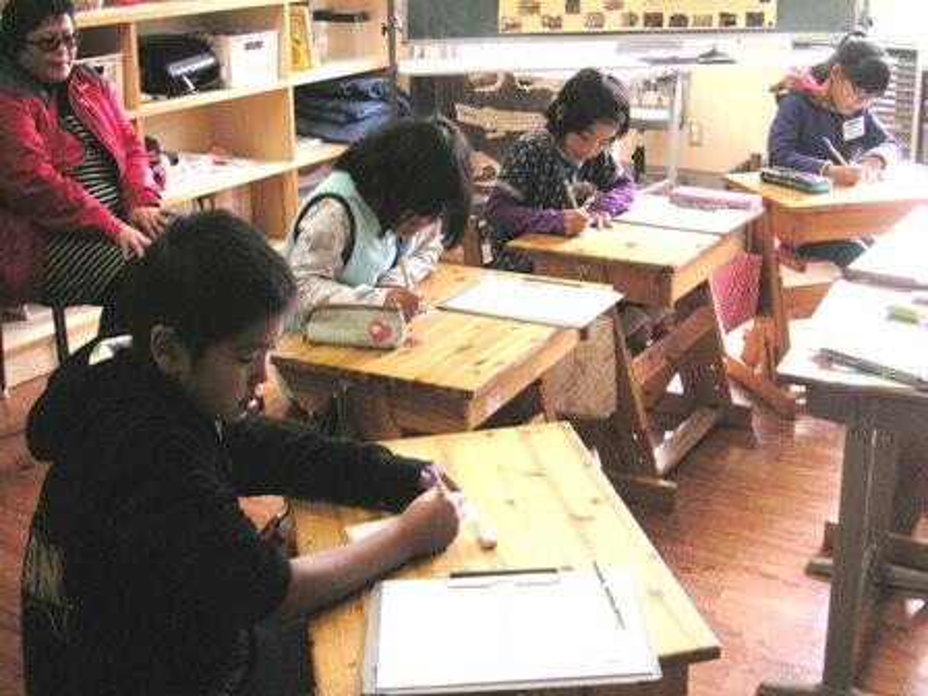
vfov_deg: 38.7
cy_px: 348
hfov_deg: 50.1
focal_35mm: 37
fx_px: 992
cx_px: 464
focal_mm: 6.1
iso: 50
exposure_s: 1/90
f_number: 2.8
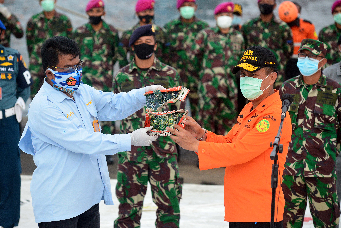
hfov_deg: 11.1
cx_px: 170
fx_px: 1753
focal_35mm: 185
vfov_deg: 7.4
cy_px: 114
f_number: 7.1
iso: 1600
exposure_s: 1/200
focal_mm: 185
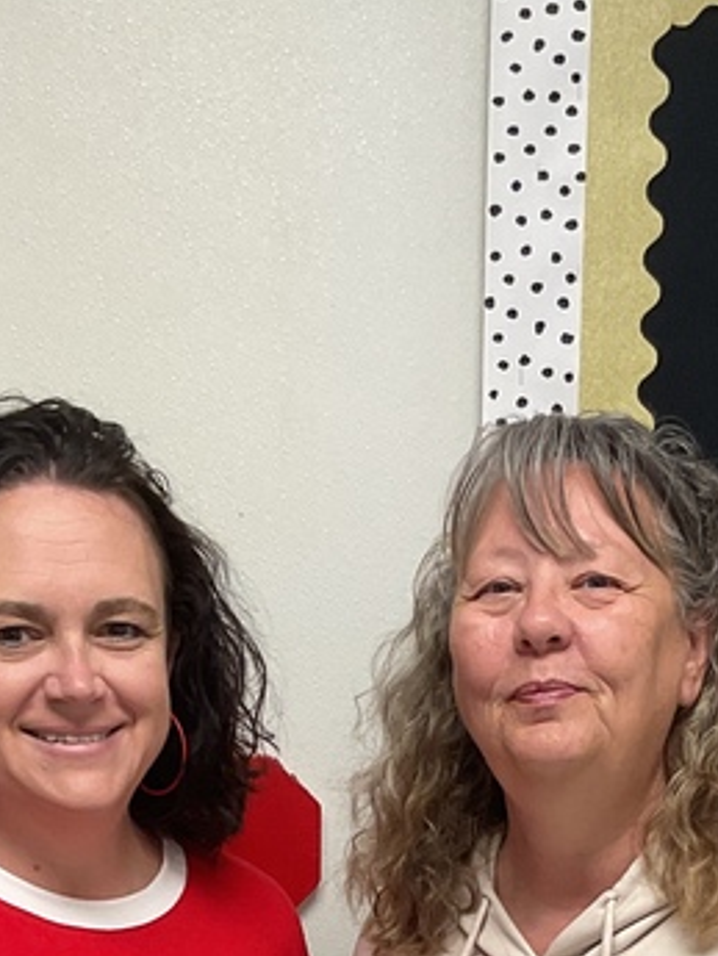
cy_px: 1233
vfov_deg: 20.8
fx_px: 2377
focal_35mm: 86
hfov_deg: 17.2
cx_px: 299
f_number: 1.8
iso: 64
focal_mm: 3
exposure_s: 1/60
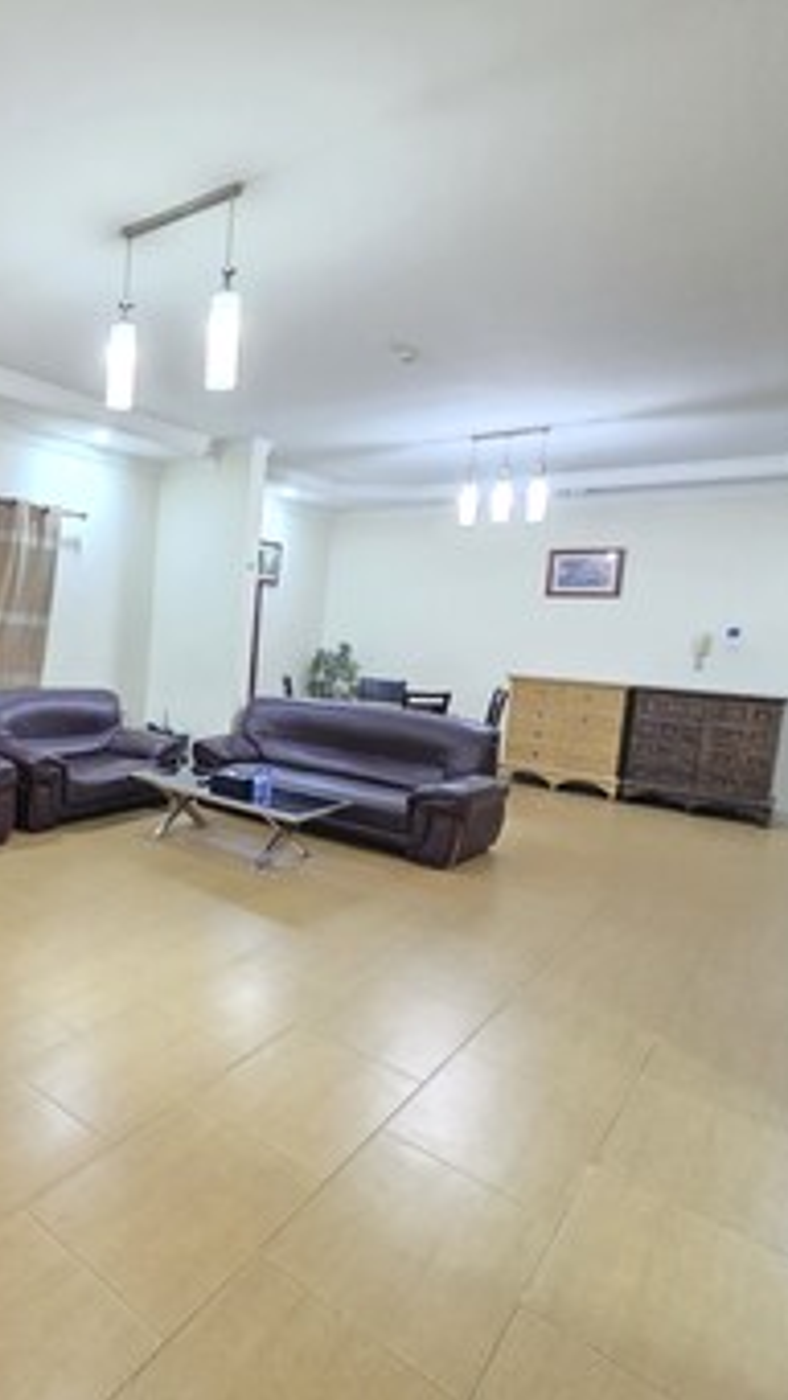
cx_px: 47
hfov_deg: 50.2
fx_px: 705
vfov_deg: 89.6
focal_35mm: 19
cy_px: 700
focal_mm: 2.2
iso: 1250
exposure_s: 1/50
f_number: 1.9
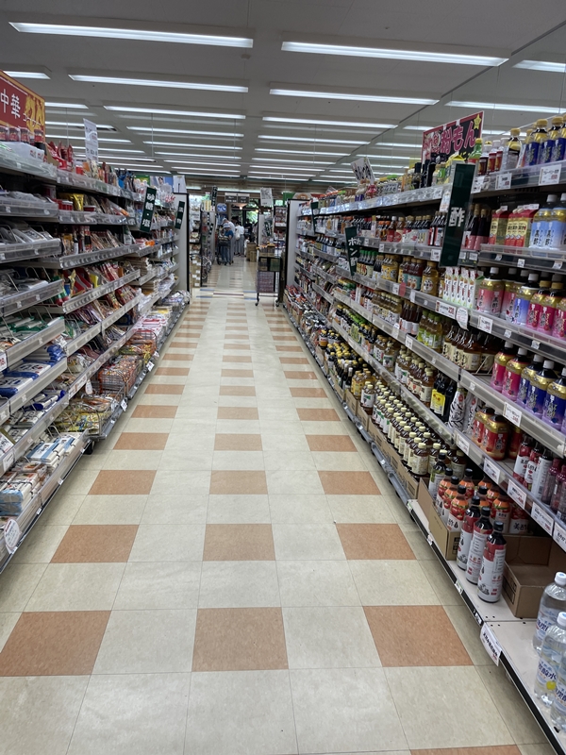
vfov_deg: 67.3
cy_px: 378
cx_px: 283
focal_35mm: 26
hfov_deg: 53.1
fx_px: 567
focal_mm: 4.2
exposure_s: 1/120
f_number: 1.6
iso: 40
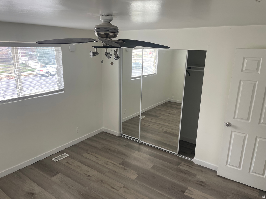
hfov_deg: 69.4
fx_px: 192
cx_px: 133
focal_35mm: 25
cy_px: 100
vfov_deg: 54.9
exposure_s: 1/121
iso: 125
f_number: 1.6
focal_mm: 5.1
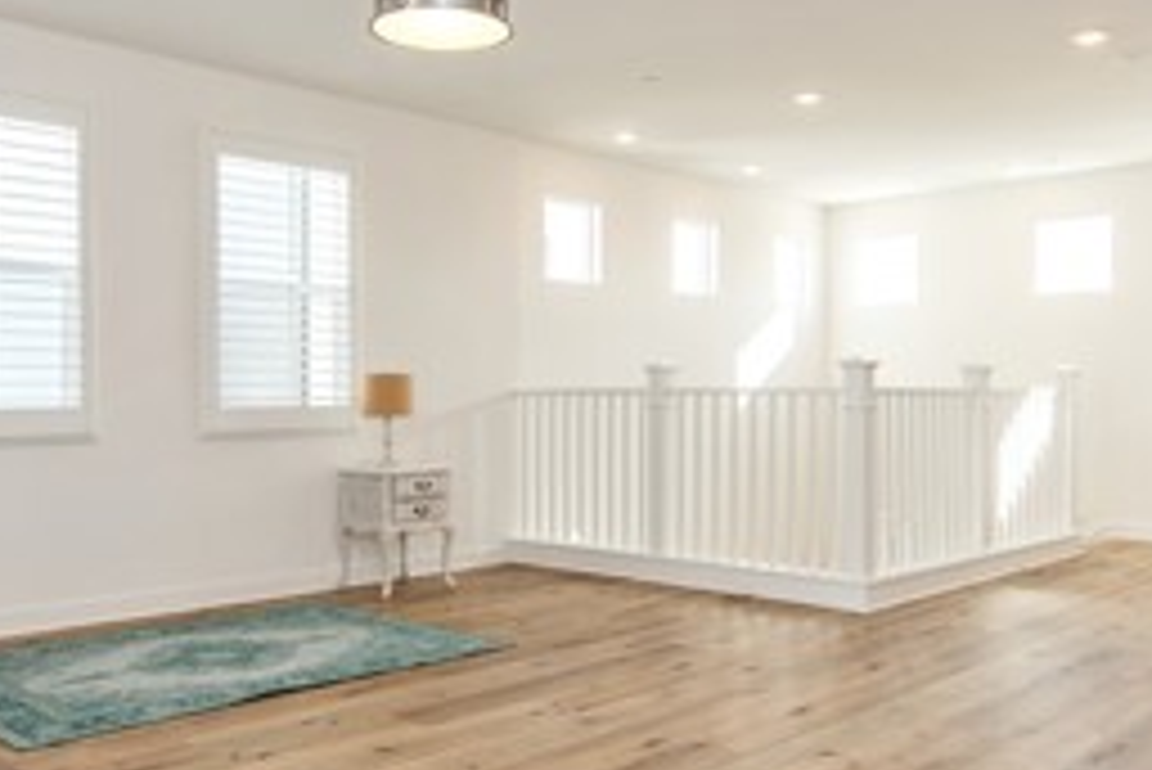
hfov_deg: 54.4
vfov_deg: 37.8
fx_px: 1121
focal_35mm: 35
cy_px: 331
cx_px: 554
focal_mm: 14
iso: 250
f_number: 5.6
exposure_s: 1/125
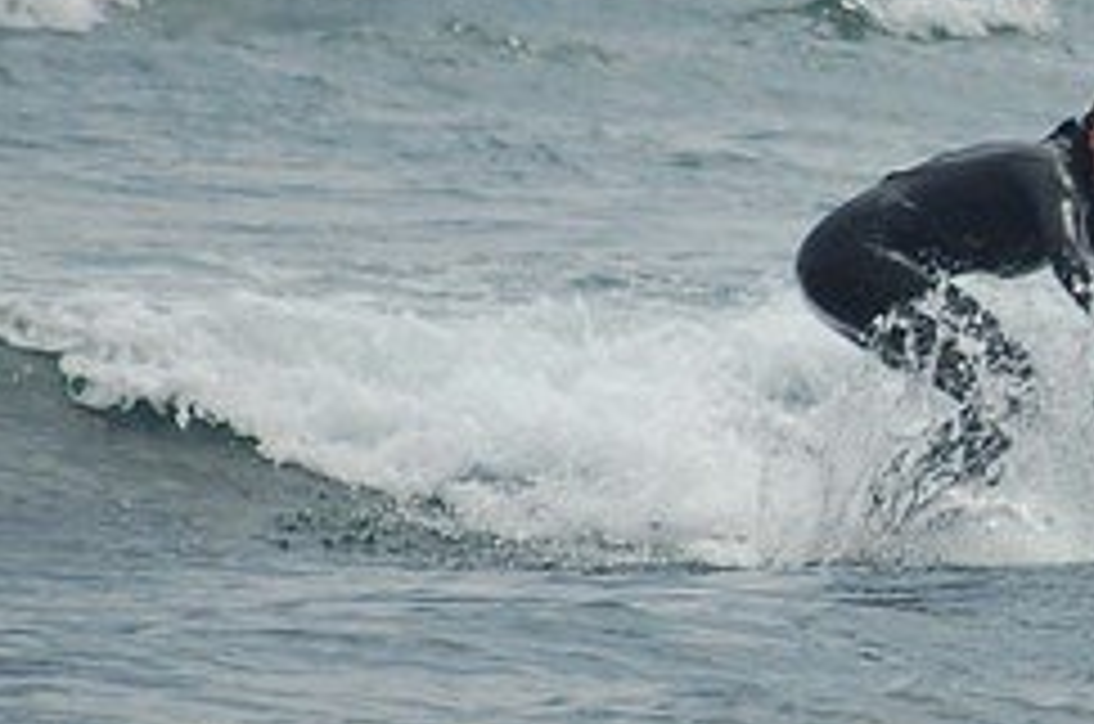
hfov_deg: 1.7
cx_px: 1216
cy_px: 166
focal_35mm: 1187
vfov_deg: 1.2
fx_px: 36000
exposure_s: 1/2000
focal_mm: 300
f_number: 6
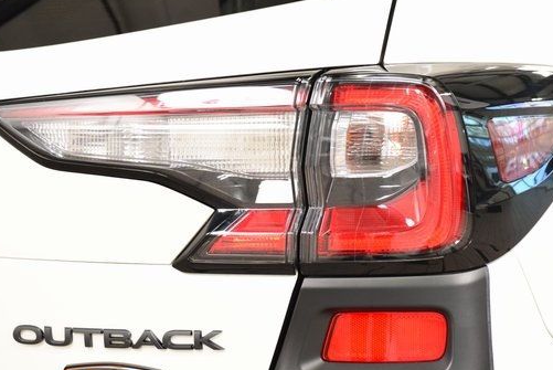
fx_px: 2060
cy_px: 228
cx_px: 267
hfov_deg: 15.3
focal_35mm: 134
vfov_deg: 10.3
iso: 1600
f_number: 5
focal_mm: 70
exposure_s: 1/60
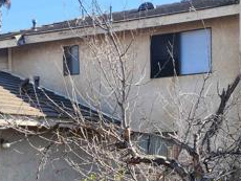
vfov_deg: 22.4
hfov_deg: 30.0
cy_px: 162
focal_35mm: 64
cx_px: 162
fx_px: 446
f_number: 1.8
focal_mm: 5.4
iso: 20
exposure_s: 1/640
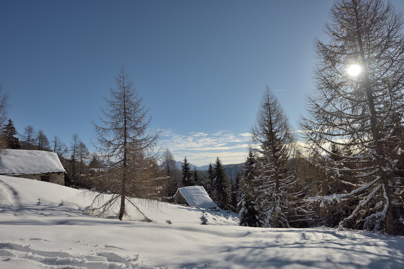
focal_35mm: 23
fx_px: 258
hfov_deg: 76.1
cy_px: 134
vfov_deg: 55.1
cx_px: 202
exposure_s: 1/640
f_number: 8
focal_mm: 23
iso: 100
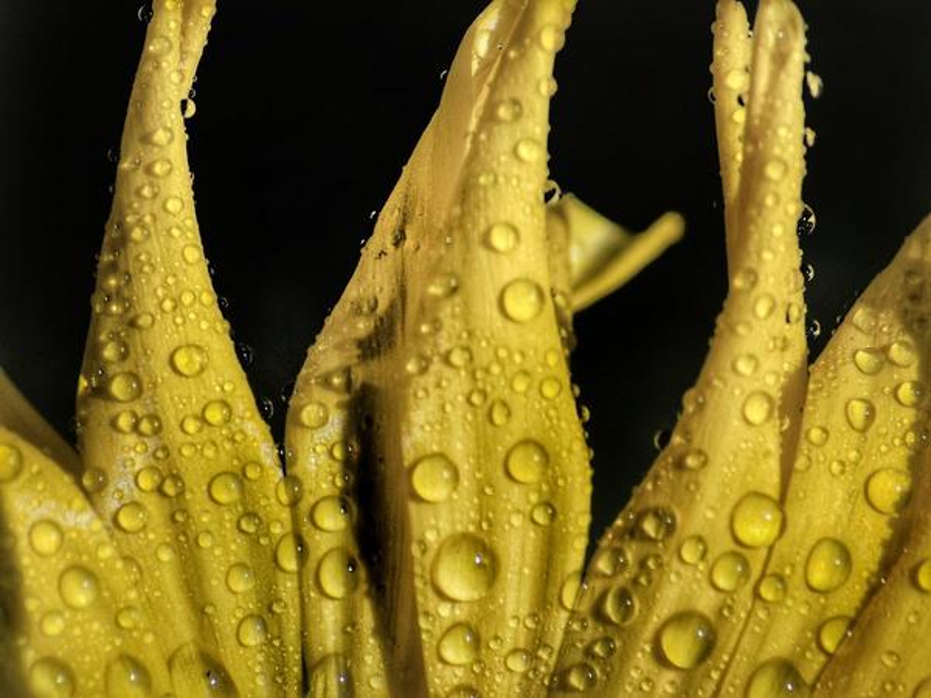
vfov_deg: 7.8
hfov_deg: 10.4
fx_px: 5110
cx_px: 466
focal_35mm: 190
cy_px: 349
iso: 80
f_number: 5.4
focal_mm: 33.7
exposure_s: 1/800
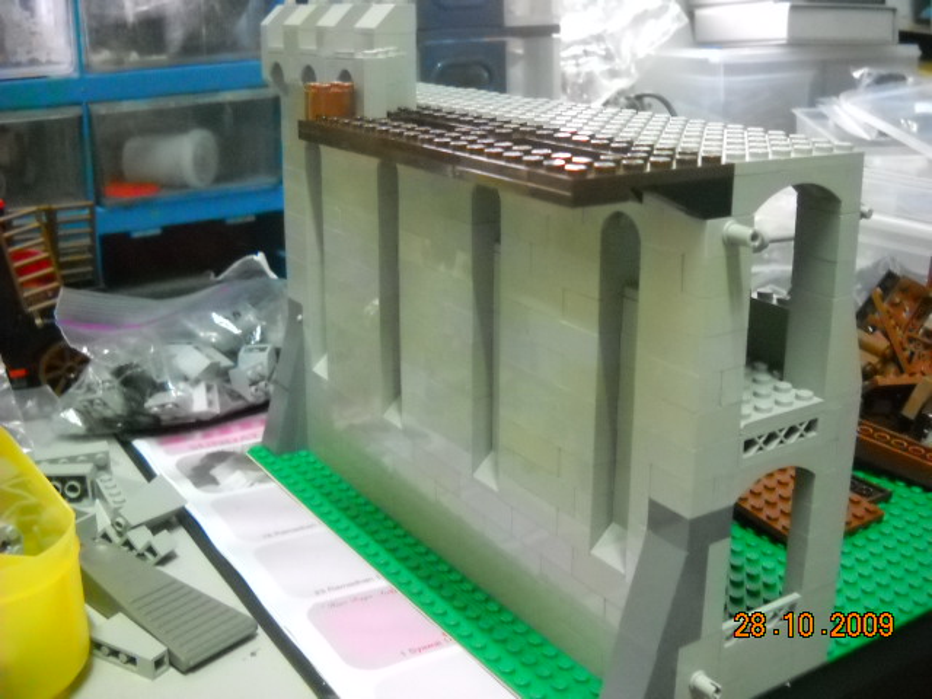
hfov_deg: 45.8
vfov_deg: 35.1
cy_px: 350
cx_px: 466
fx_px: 1104
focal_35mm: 41
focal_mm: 6.72
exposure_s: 1/8
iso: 800
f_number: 3.1
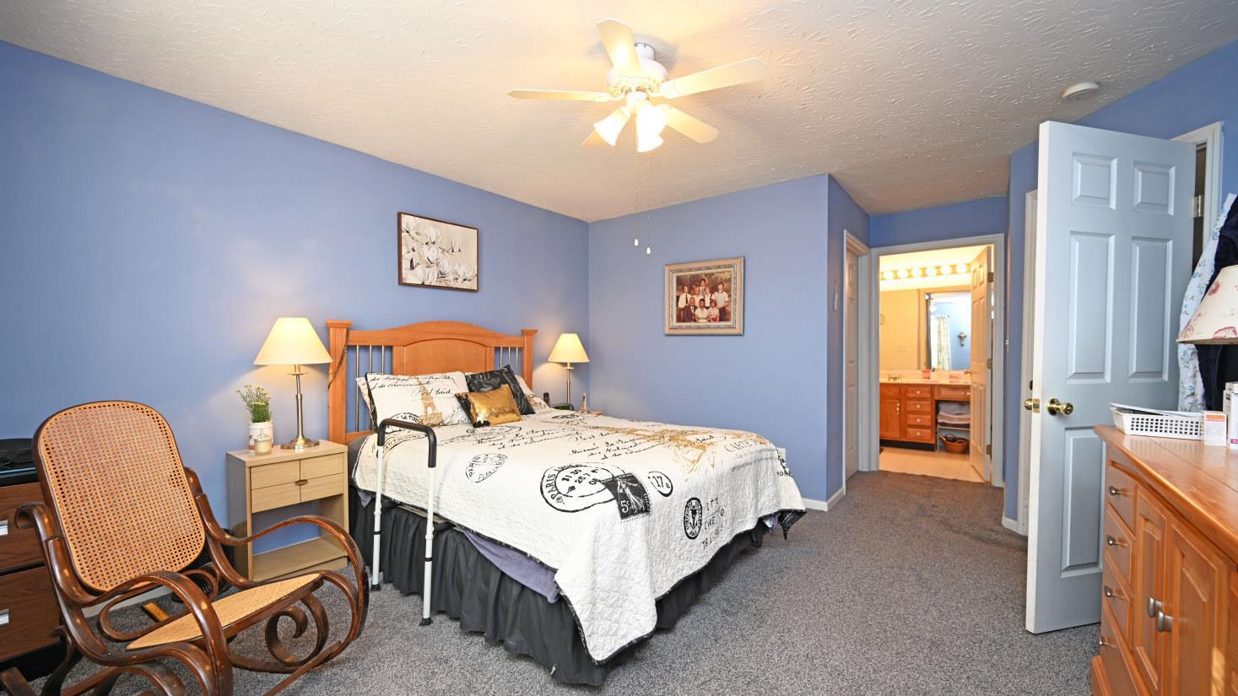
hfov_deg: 103.0
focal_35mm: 15
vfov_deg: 70.5
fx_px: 492
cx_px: 606
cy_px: 356
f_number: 4
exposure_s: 1/60
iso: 400
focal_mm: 14
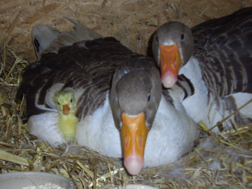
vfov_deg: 23.7
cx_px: 126
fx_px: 451
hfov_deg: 31.2
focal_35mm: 62
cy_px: 94
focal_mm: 10.2
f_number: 3.5
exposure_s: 1/40
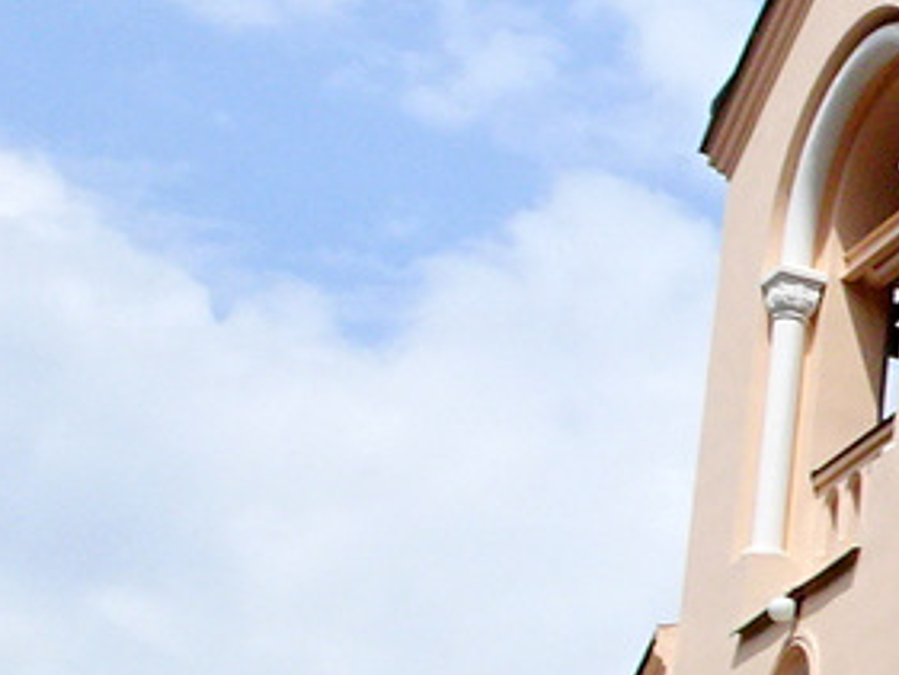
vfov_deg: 9.0
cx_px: 2467
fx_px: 4287
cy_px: 505
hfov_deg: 9.8
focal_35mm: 165
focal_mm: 4.92
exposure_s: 1/800
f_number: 3.5
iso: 80
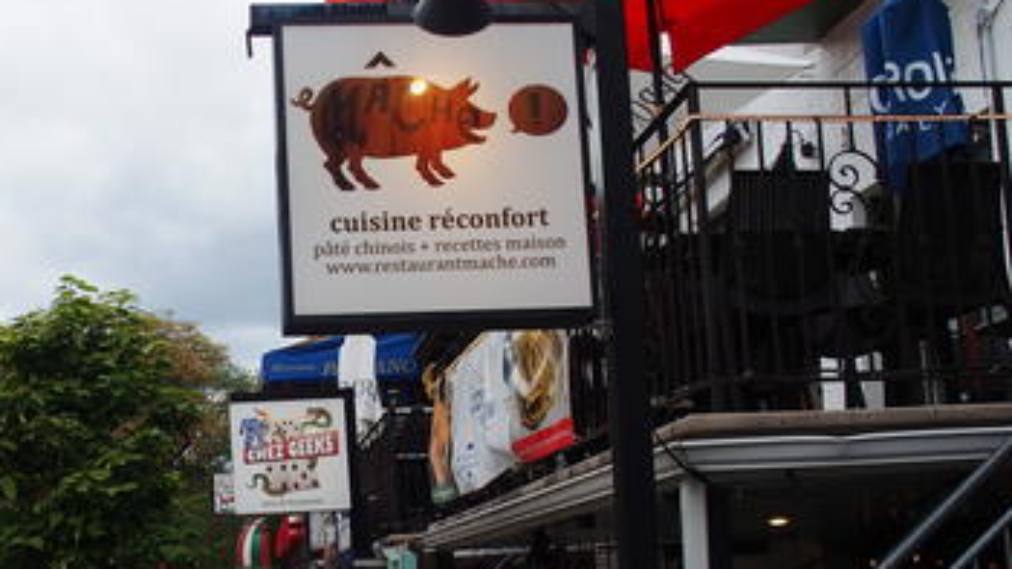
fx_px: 1449
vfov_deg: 22.0
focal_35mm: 54
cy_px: 425
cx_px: 318
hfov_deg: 38.0
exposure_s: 1/400
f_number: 3.5
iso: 100
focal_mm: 7.4
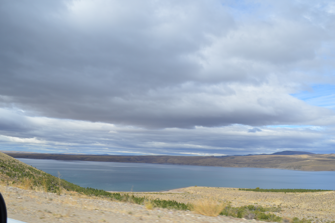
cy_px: 110
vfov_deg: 42.3
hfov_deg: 60.3
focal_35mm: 31
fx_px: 288
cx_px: 166
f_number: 8
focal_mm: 20
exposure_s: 1/250
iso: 100
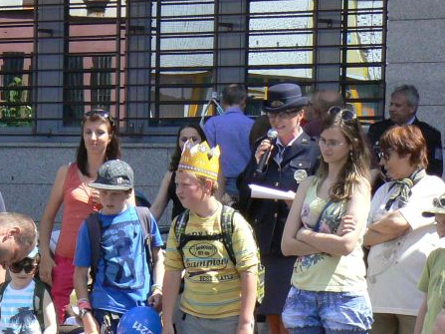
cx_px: -9
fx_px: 2737
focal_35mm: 213
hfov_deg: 9.2
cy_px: 379
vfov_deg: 6.9
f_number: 7.1
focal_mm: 15.5
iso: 200
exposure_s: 1/500
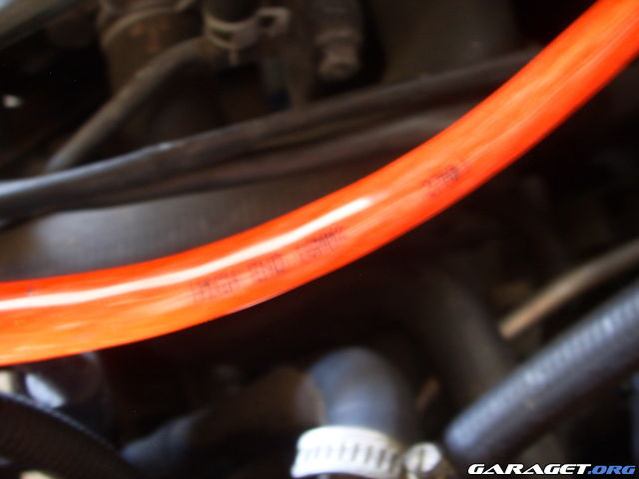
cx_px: 320
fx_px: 720
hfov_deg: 47.9
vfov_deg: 36.8
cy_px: 240
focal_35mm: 39
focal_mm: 6.6
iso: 63
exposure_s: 1
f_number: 3.5
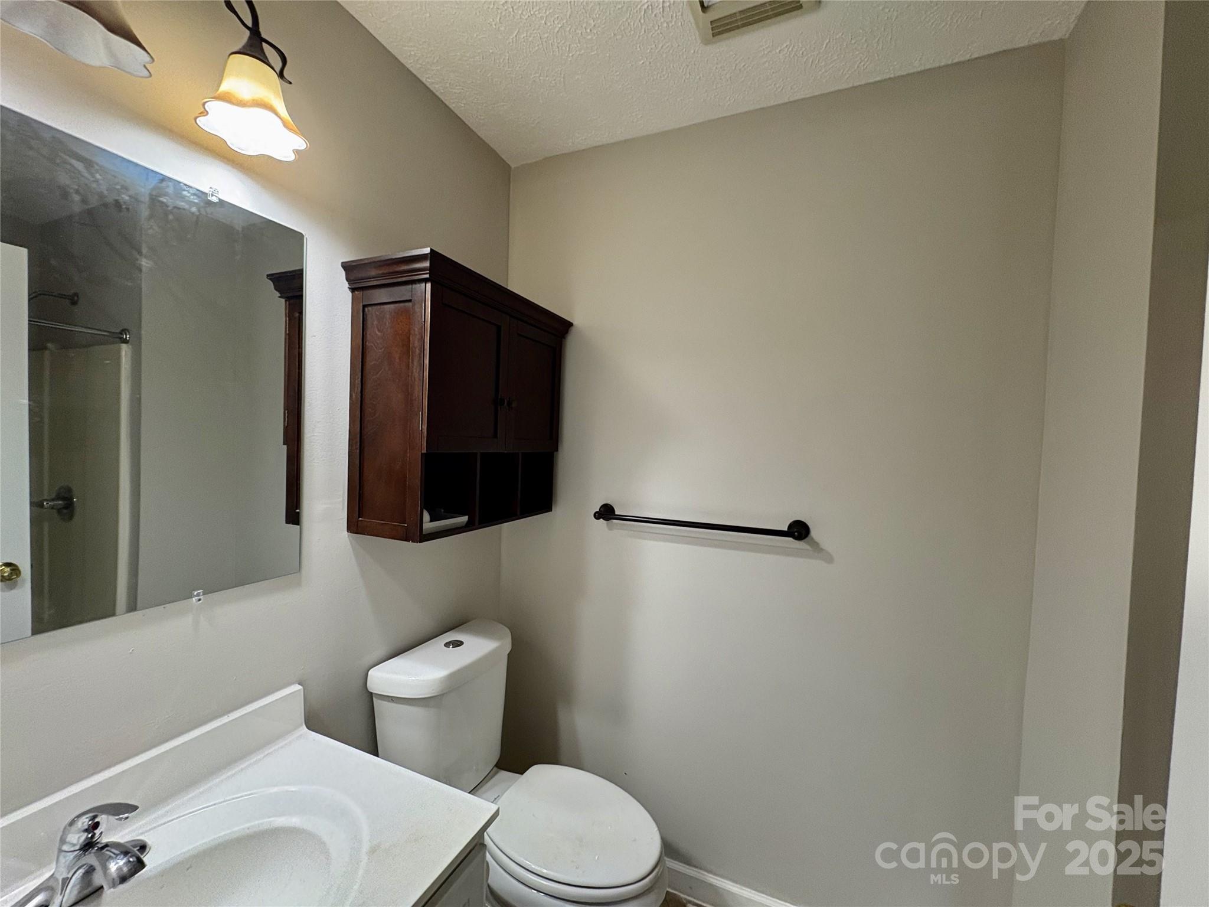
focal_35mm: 14
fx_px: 489
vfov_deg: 85.7
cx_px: 604
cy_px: 454
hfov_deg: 102.1
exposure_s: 1/60
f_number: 2.2
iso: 250
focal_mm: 2.22
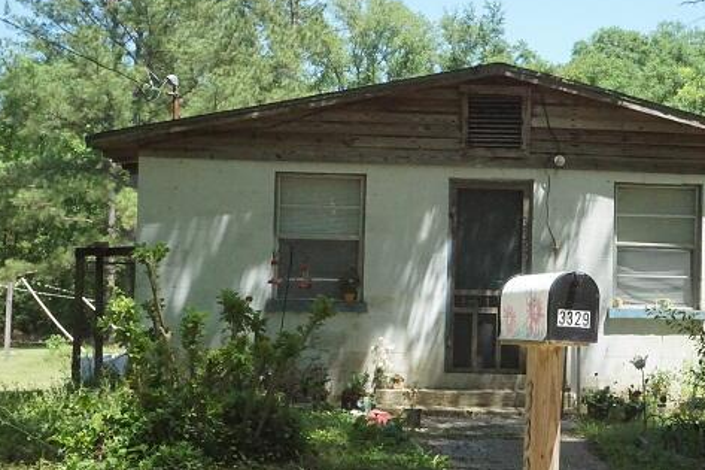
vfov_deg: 20.4
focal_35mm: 67
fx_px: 1304
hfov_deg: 30.1
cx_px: 437
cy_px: 276
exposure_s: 1/2500
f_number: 13
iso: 6400
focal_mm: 35
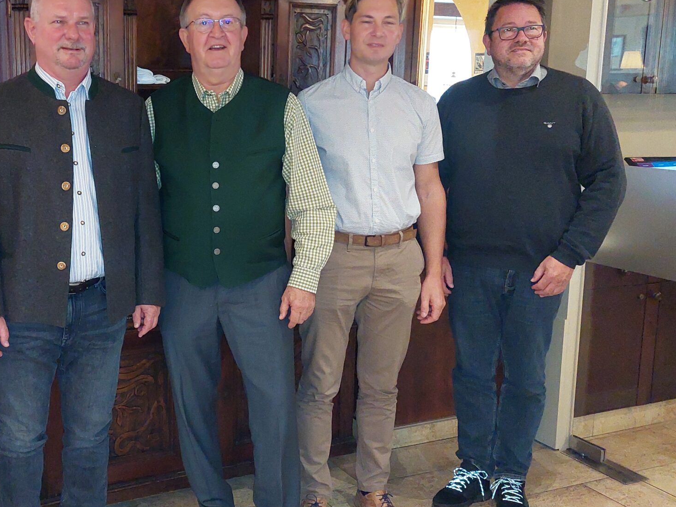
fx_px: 820
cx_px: 166
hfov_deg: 43.3
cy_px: 240
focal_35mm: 42
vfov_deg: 34.3
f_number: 1.8
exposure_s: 1/24
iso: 640
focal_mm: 5.23
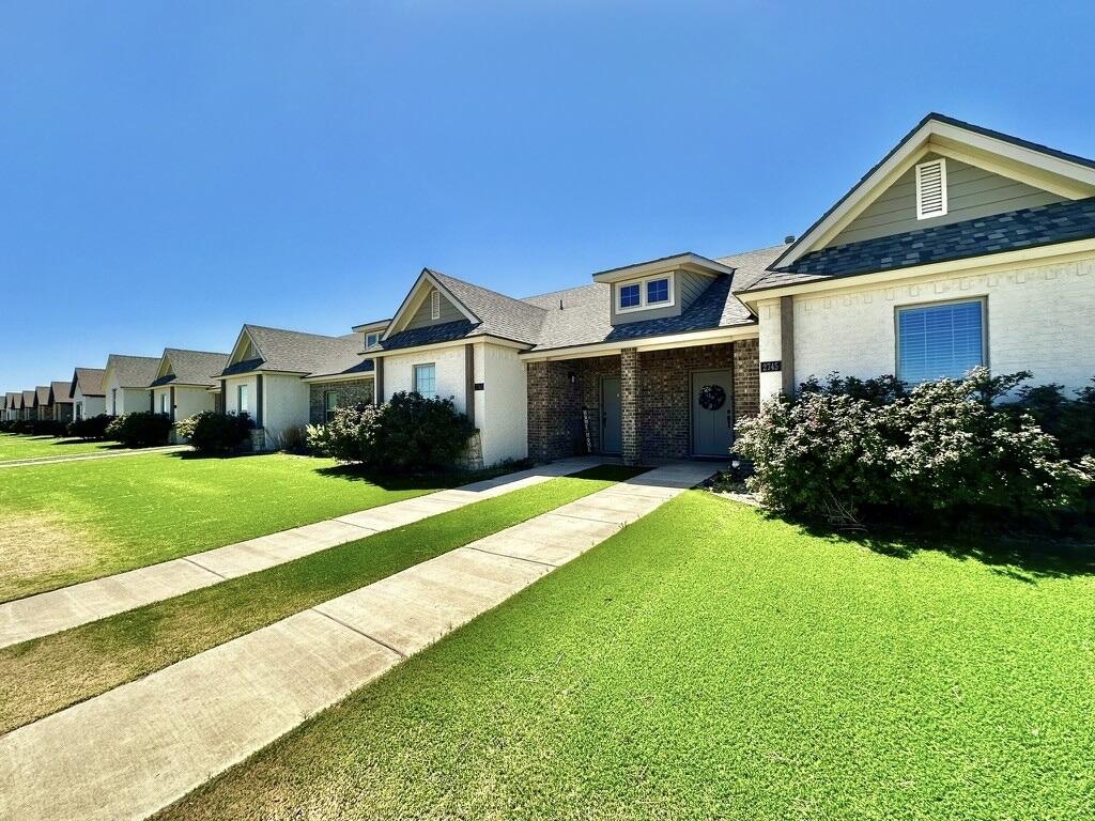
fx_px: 443
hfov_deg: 102.1
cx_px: 548
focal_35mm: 14
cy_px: 410
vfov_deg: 85.7
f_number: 2.2
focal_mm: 2.22
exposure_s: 1/1715
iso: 50
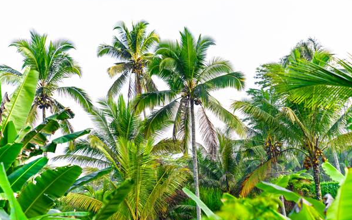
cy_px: 110
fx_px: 691
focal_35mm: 72
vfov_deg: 18.1
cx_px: 176
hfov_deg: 28.6
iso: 100
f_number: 3.5
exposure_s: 1/250
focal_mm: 70
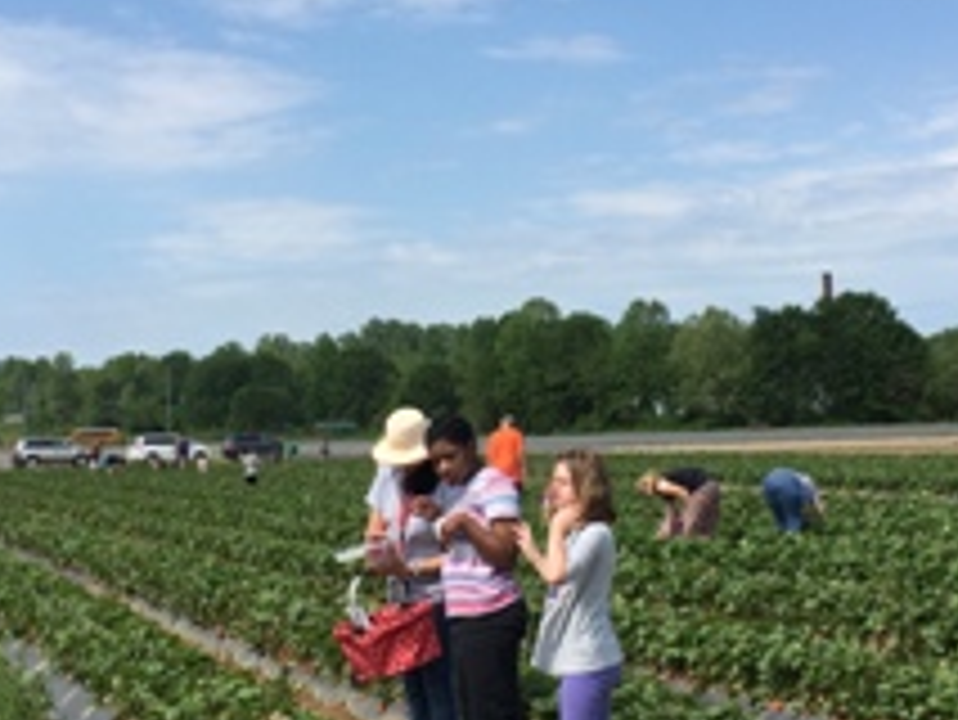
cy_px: 369
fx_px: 1689
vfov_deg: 24.0
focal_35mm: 61
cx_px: 504
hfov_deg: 31.7
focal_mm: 4.15
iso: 32
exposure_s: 1/1980
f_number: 2.2
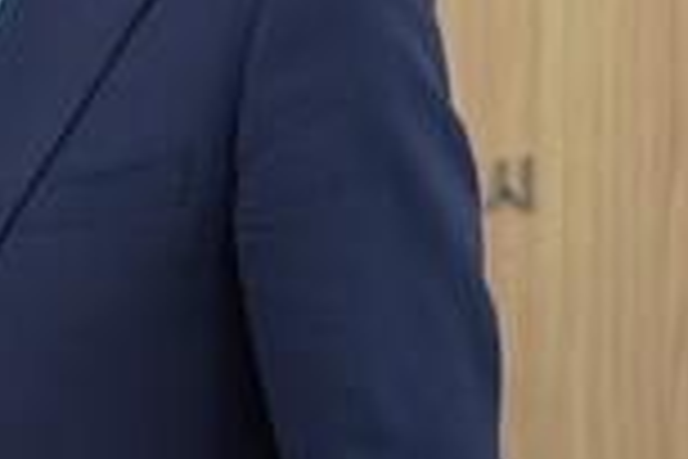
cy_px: -117
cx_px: -247
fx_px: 4720
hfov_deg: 8.2
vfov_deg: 5.5
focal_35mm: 247
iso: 1250
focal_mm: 42
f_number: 4
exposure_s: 1/200
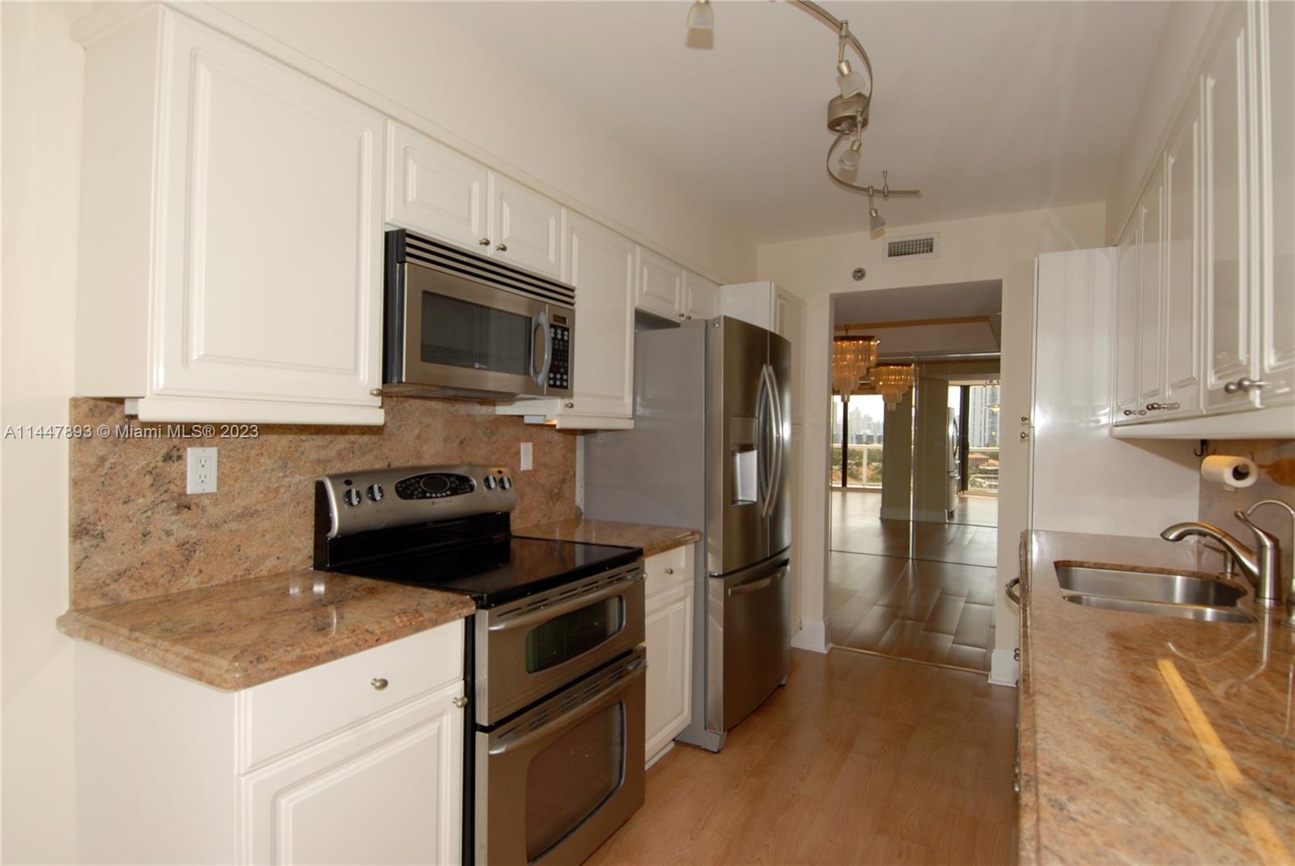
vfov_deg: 67.5
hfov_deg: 89.9
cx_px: 648
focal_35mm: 18
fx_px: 648
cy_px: 433
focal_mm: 12
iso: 200
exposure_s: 1/160
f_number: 6.3
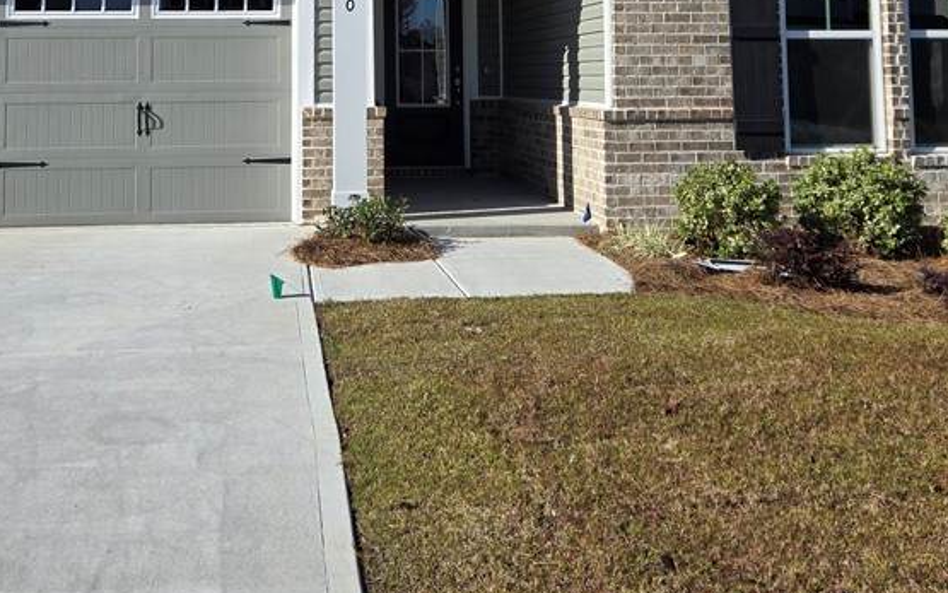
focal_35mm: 45
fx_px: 1163
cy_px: -12
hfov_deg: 44.0
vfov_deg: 26.9
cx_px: 350
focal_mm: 5.4
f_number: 1.8
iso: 25
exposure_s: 1/2551
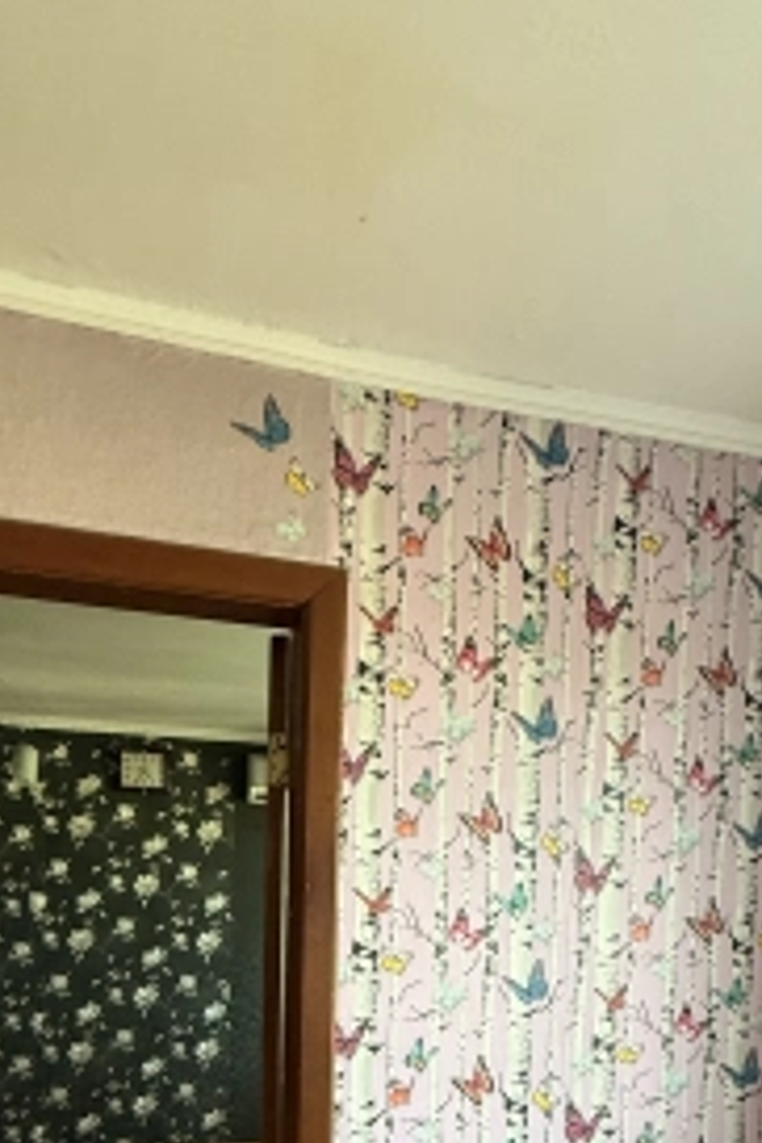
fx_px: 794
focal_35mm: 25
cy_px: 967
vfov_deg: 63.1
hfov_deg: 51.2
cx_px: 337
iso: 320
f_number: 2.2
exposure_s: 1/99
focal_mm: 2.22
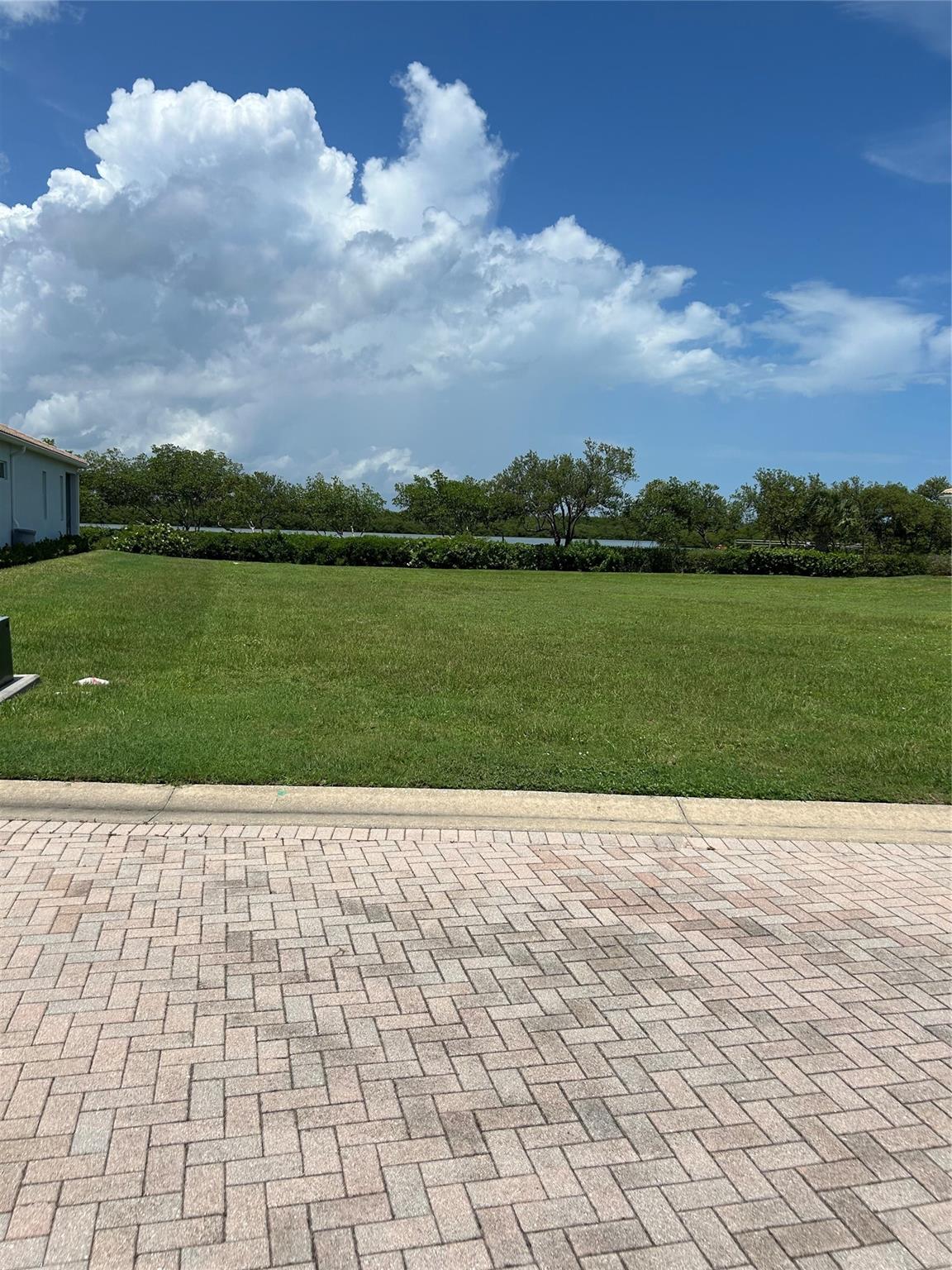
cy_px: 635
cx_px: 476
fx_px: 953
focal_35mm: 26
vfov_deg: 67.3
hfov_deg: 53.1
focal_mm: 5.7
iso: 50
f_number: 1.5
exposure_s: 1/9434
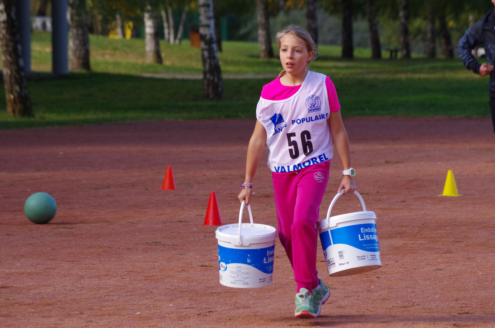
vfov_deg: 5.1
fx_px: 3705
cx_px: 248
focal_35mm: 270
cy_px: 164
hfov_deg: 7.6
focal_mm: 180
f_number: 8
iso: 400
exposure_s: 1/250
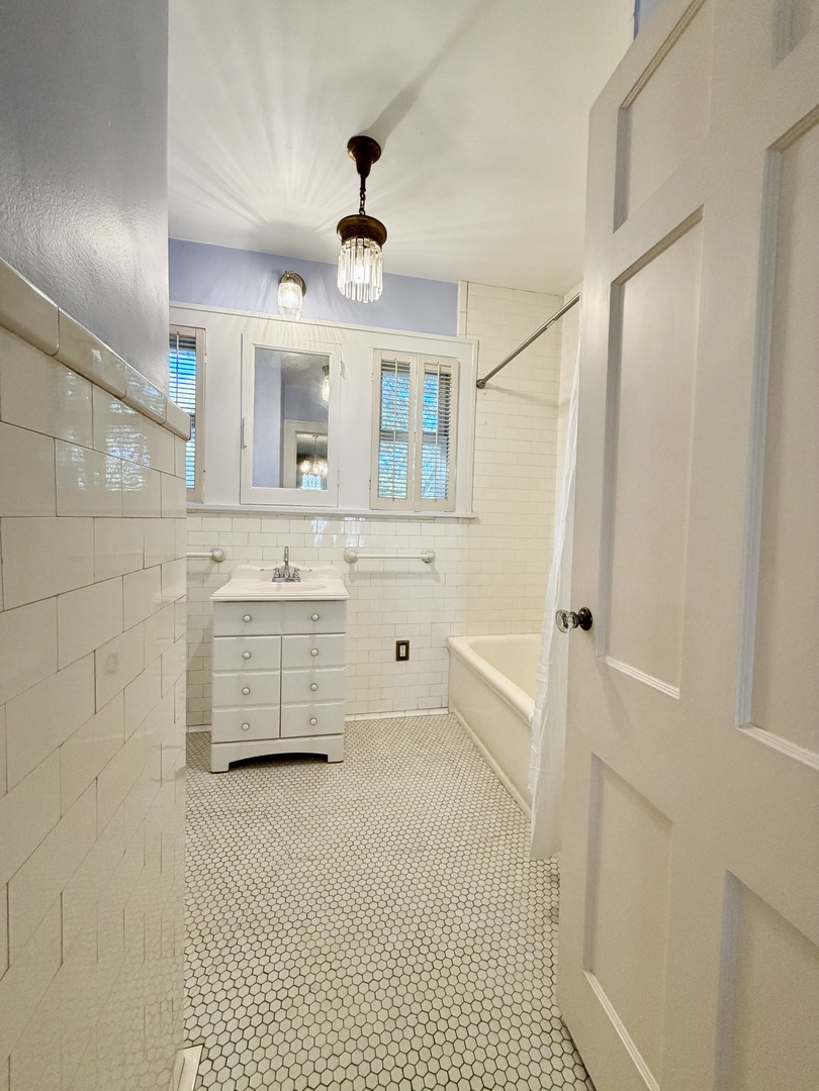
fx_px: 442
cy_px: 546
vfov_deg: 102.1
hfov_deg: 85.7
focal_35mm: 14
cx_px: 410
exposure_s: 1/120
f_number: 2.2
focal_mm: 2.22
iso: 250
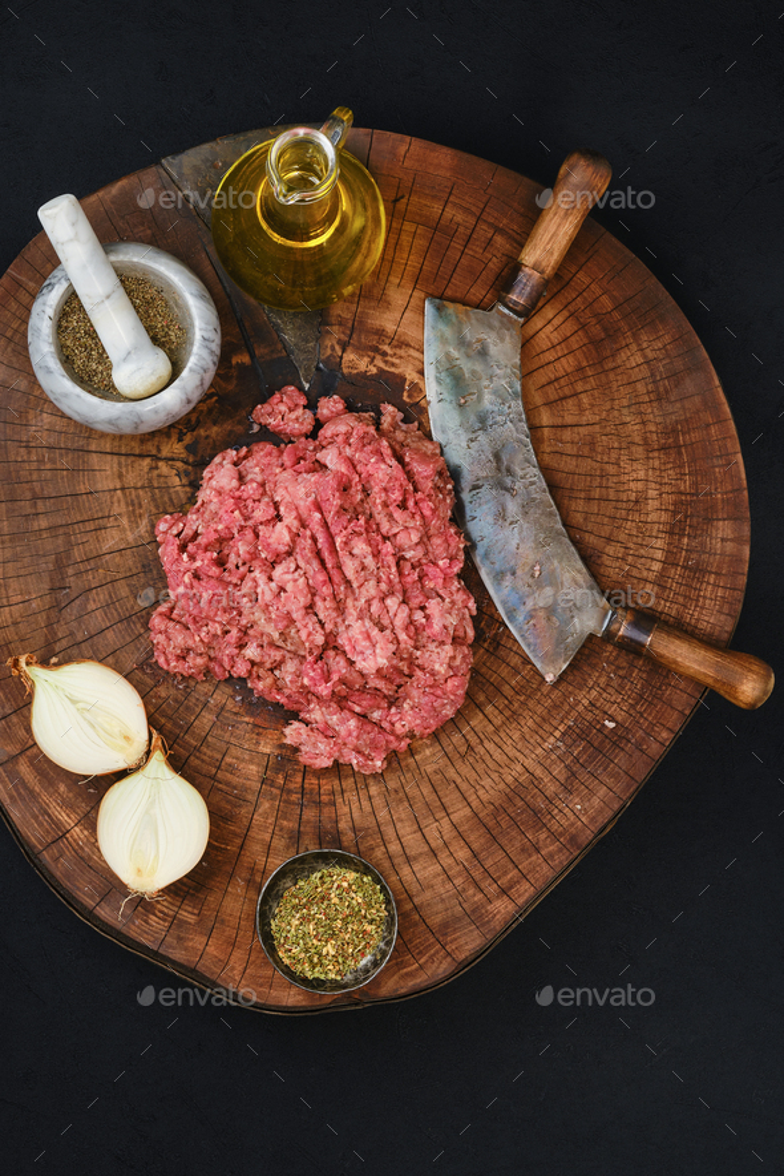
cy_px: 588
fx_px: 2450
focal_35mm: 75
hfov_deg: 18.2
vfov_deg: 27.0
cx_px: 392
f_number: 8
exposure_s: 1/160
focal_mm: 50
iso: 160
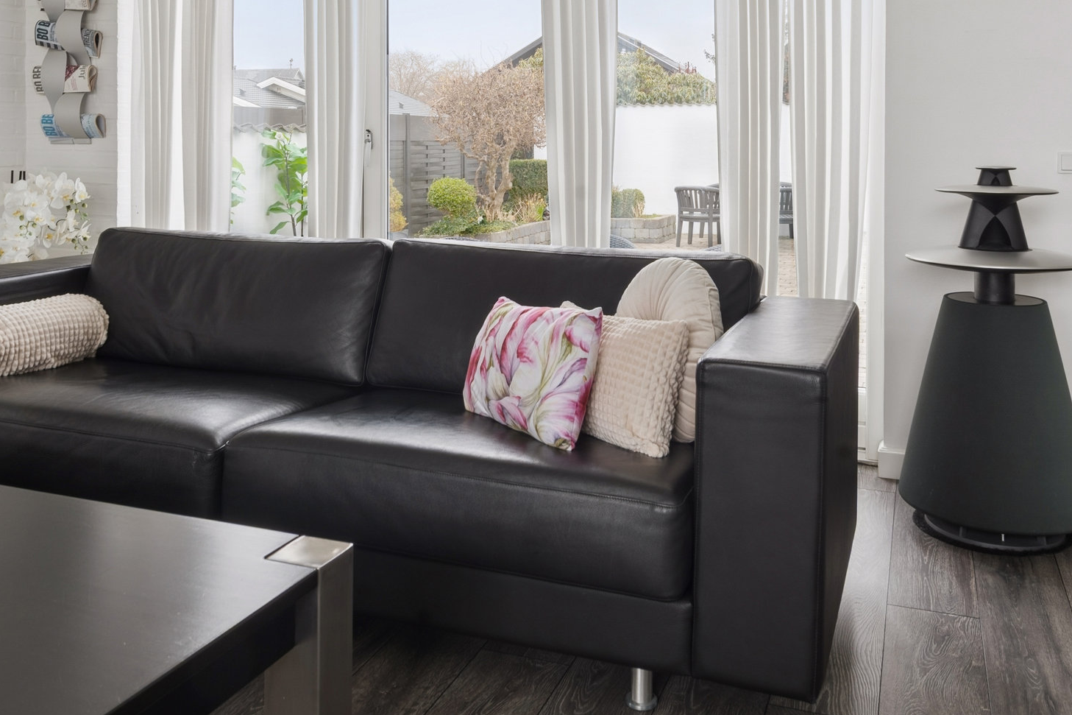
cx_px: 543
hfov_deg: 54.4
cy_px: 135
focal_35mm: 35
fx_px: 1042
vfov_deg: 36.5
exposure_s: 1/13
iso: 200
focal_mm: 17
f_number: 10
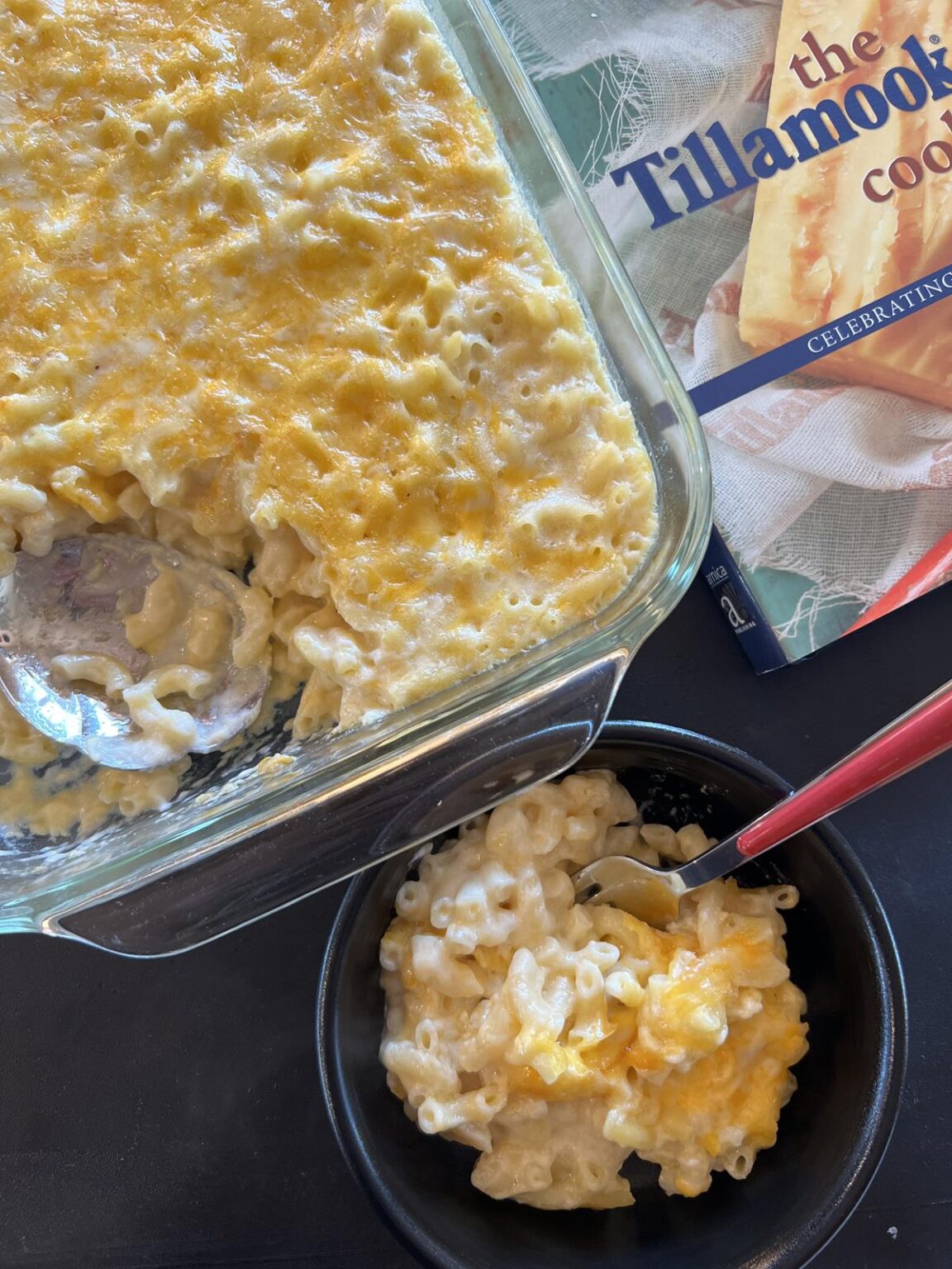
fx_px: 953
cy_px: 634
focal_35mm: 26
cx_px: 476
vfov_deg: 67.3
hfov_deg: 53.1
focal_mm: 5.7
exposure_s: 1/120
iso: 100
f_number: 1.5
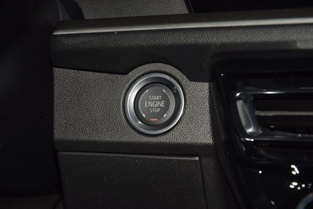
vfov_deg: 13.0
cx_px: 156
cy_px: 104
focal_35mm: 105
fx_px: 913
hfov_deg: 19.5
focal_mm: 70
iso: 100
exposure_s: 1/125
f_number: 8
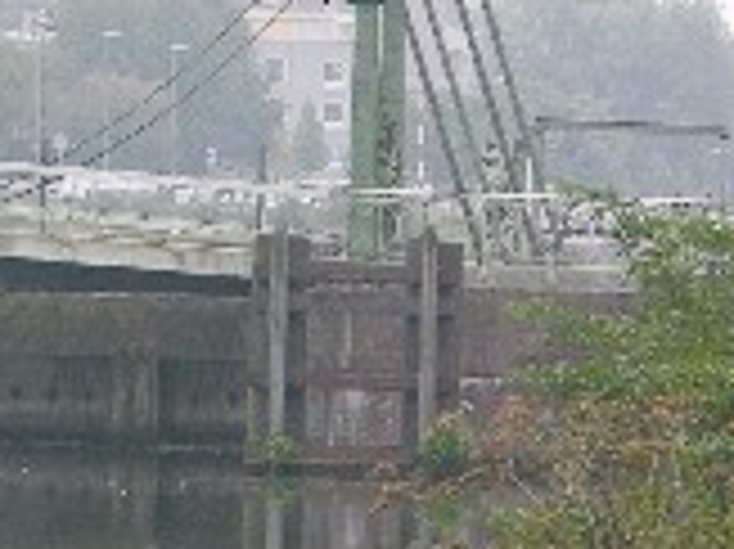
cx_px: -187
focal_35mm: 577
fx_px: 12226
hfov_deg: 3.4
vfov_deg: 2.6
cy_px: 0
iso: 50
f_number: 5.6
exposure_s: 1/110
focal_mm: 41.1
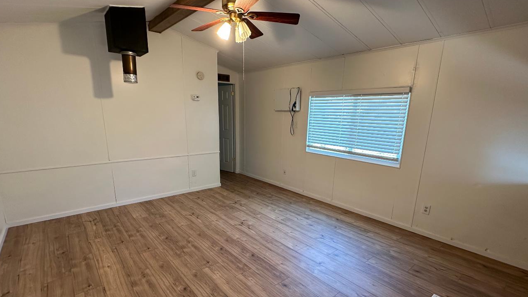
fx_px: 252
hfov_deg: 92.7
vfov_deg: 60.6
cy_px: 175
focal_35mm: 18
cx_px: 261
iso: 160
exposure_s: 1/60
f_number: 2.2
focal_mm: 2.22
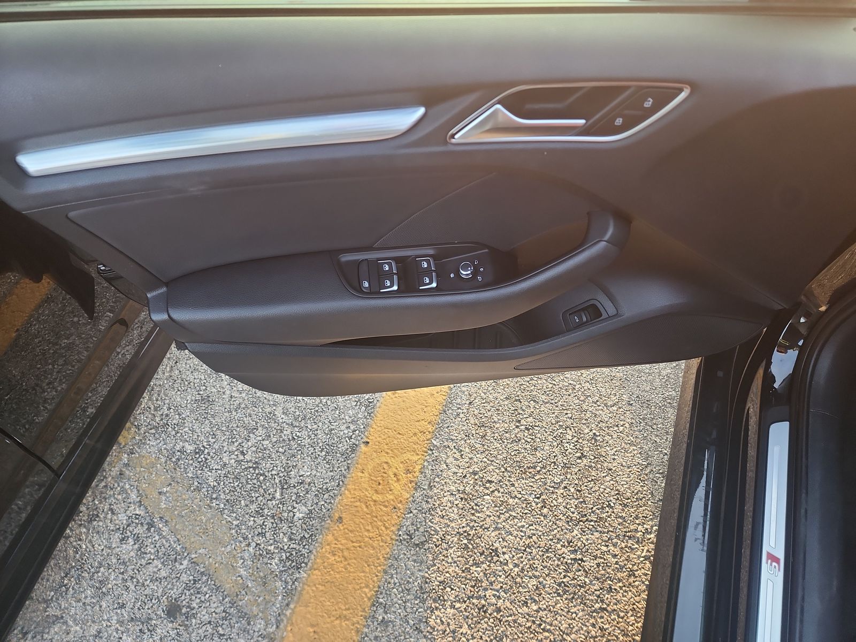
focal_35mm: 23
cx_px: 428
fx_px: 569
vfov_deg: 58.9
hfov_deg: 73.9
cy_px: 321
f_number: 1.8
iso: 134
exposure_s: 1/59
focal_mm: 6.4
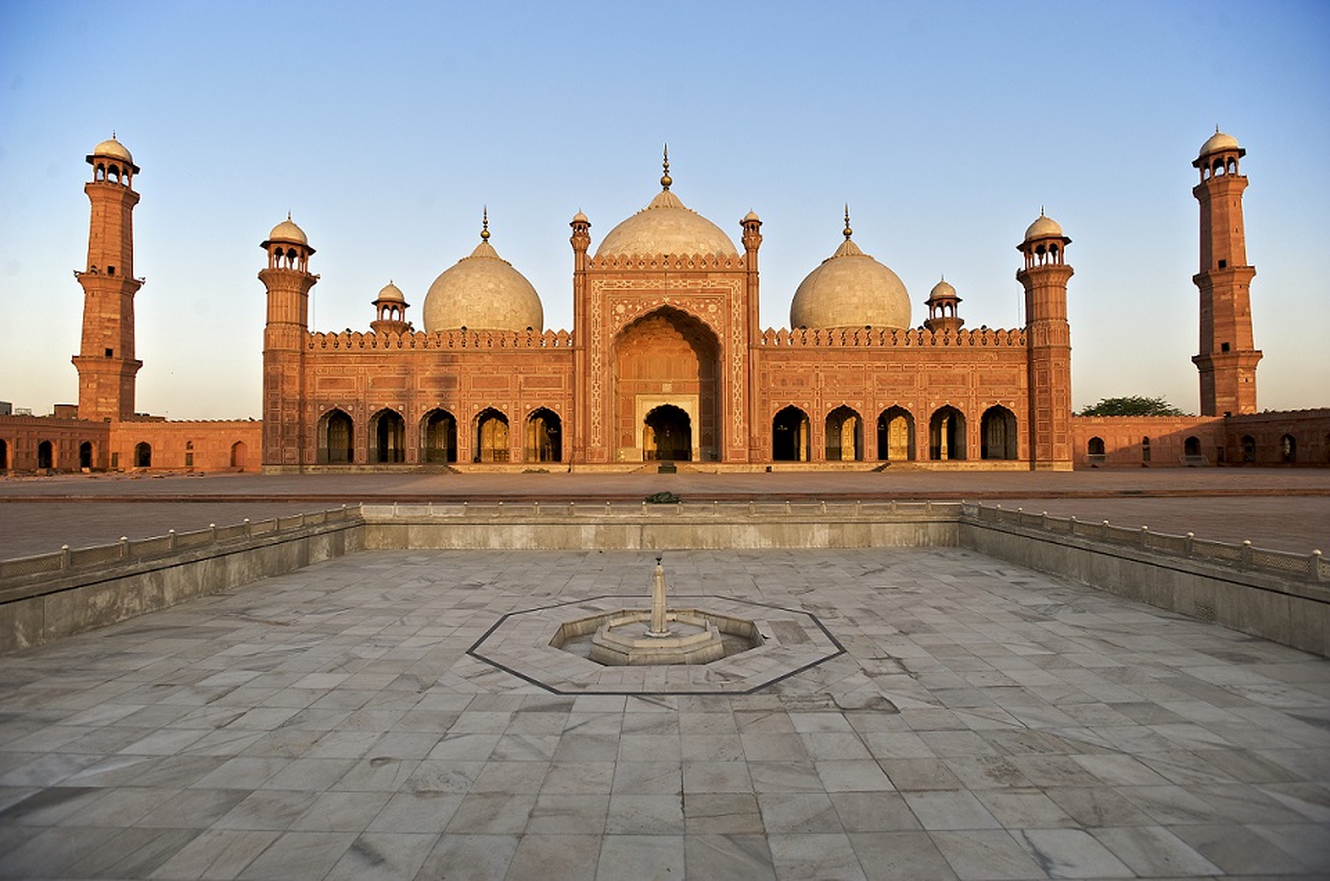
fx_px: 627
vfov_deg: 70.2
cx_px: 665
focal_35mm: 17
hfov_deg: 93.4
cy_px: 440
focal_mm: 17
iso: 200
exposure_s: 1/400
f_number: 4.5
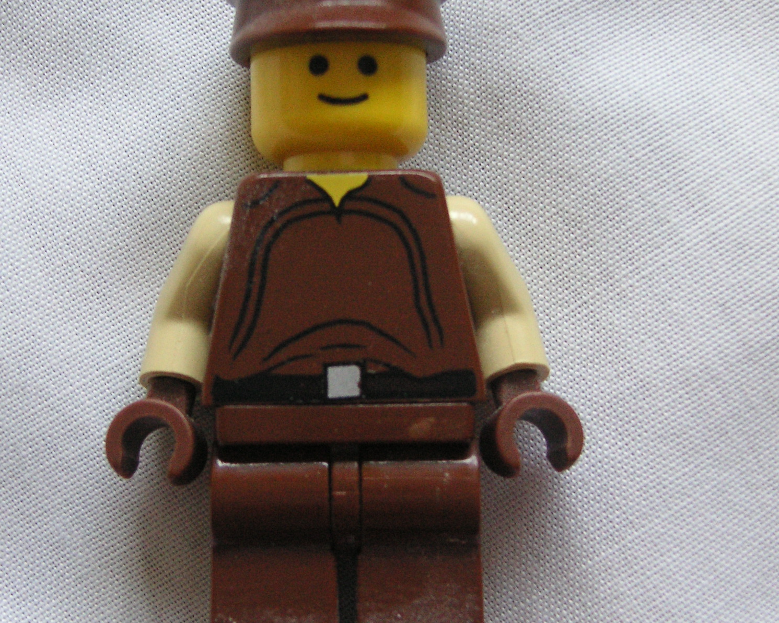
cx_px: 335
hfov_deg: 30.4
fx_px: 1430
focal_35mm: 62
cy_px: 300
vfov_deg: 24.6
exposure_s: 1/20
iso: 100
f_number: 2.8
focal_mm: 6.1
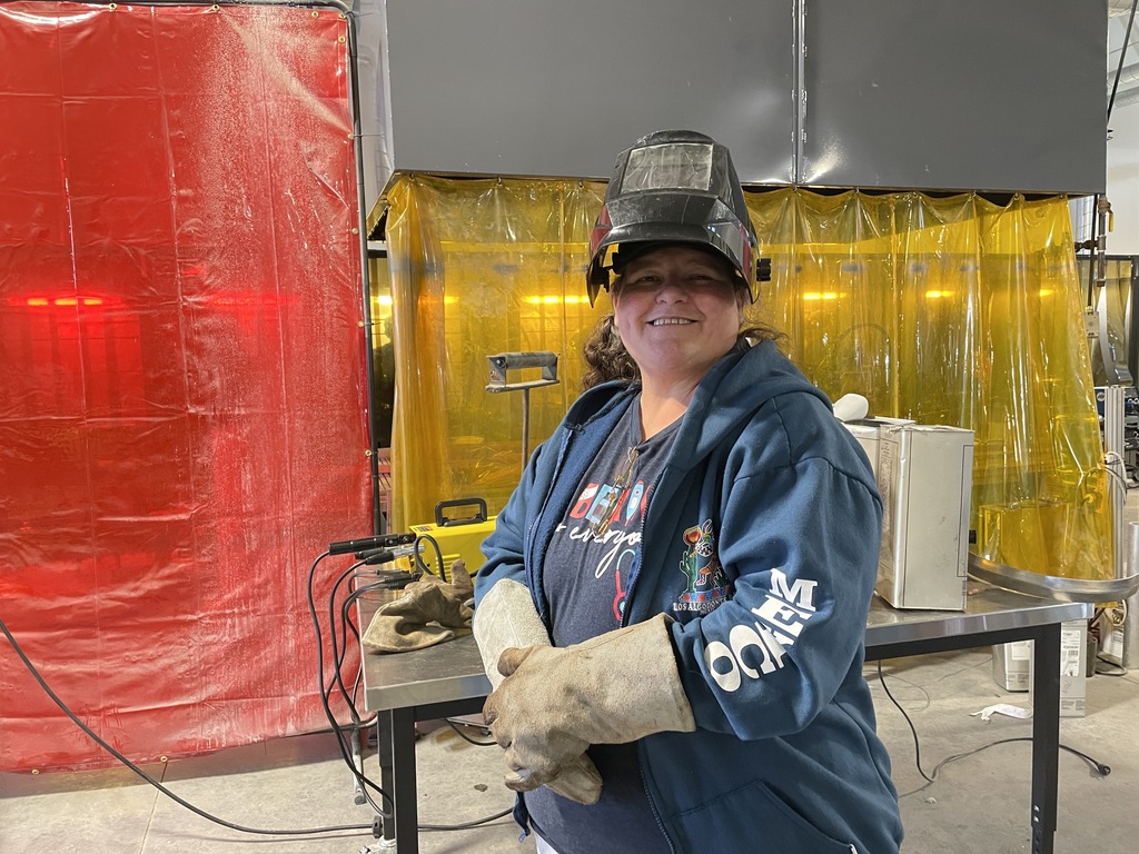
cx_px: 570
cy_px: 427
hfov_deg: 67.3
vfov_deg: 53.1
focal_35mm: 26
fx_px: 856
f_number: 1.6
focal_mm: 4.2
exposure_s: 1/60
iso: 400
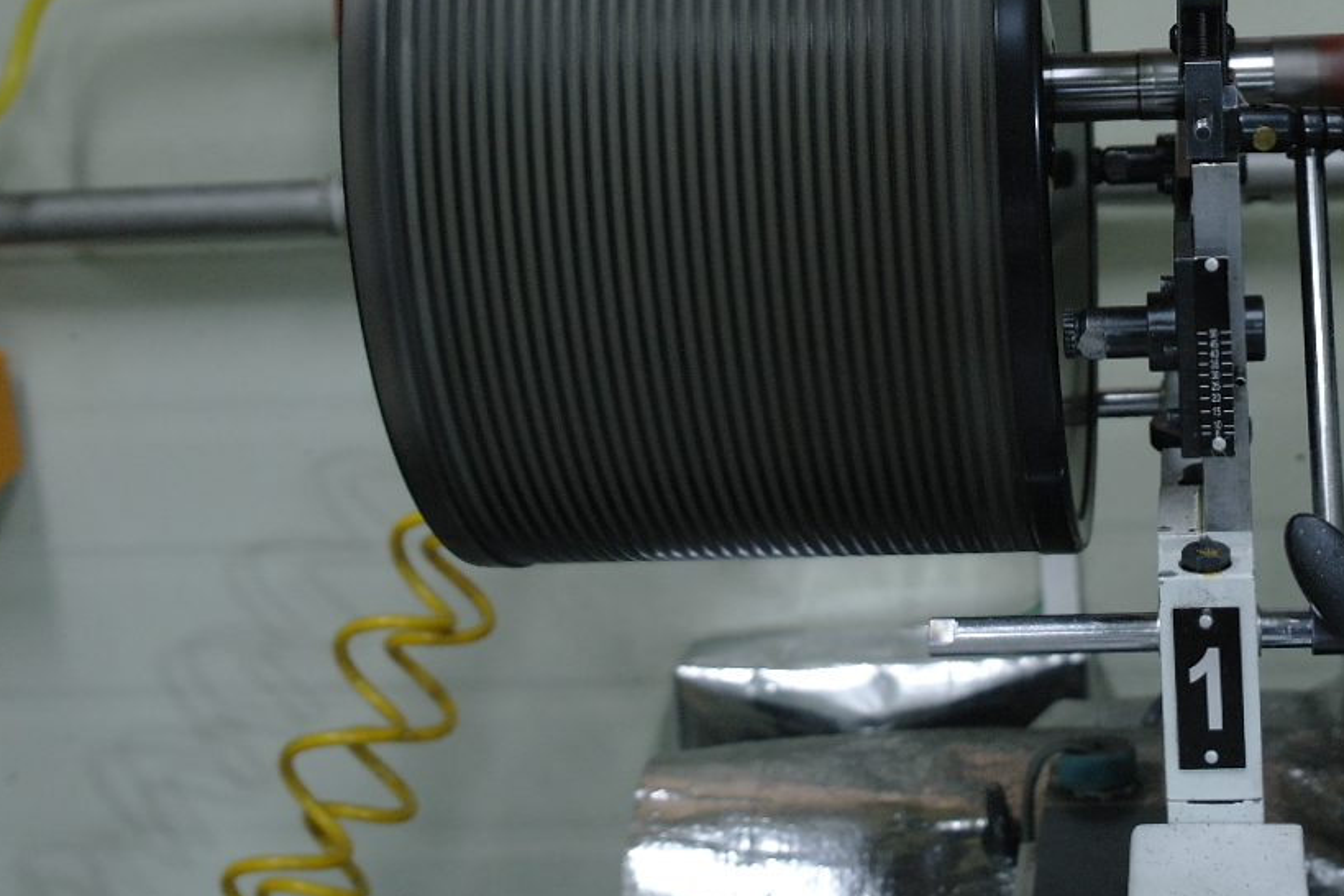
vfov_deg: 19.5
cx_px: 986
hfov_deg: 29.3
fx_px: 2538
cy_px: 36
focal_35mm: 68
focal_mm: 19
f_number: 3.5
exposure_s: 1/30
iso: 400
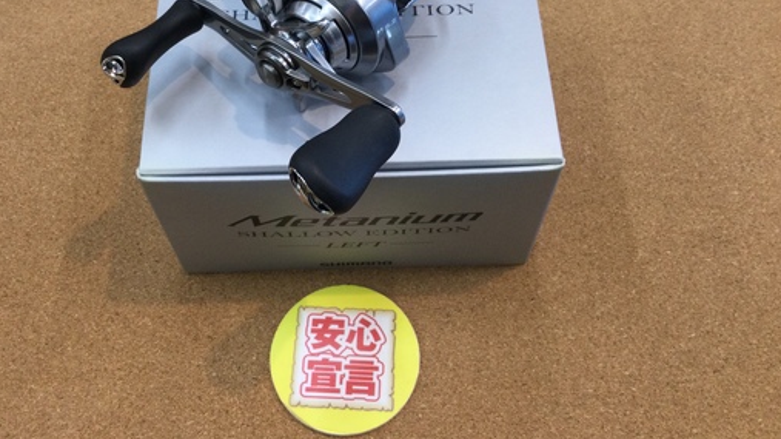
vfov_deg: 29.3
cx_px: 357
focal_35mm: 40
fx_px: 828
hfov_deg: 50.4
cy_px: 123
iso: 32
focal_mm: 3.3
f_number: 2.4
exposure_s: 1/40
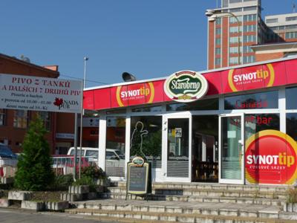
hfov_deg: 30.7
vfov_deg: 23.3
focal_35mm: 63
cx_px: 148
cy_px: 112
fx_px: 541
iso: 100
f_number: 5.6
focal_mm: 11.1
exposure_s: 1/640
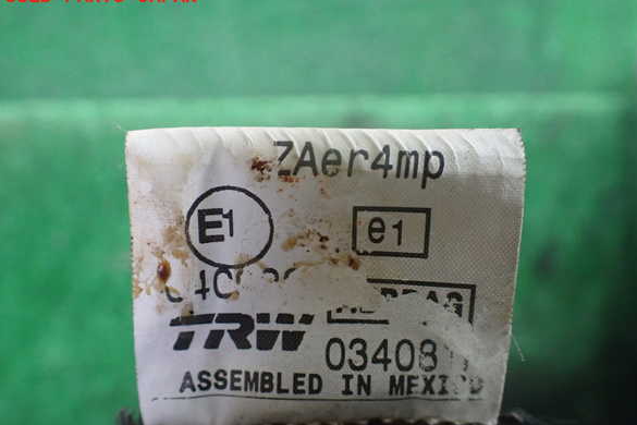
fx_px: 566
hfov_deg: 58.7
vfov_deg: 41.1
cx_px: 326
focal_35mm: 32
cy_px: 227
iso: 800
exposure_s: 1/40
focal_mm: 5.4
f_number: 2.3
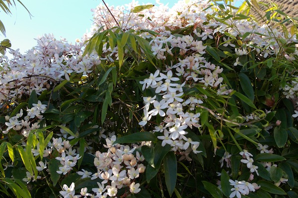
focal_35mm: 50
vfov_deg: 27.2
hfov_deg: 40.0
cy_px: 99
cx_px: 149
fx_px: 409
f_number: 8
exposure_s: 1/90
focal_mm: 33
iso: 200
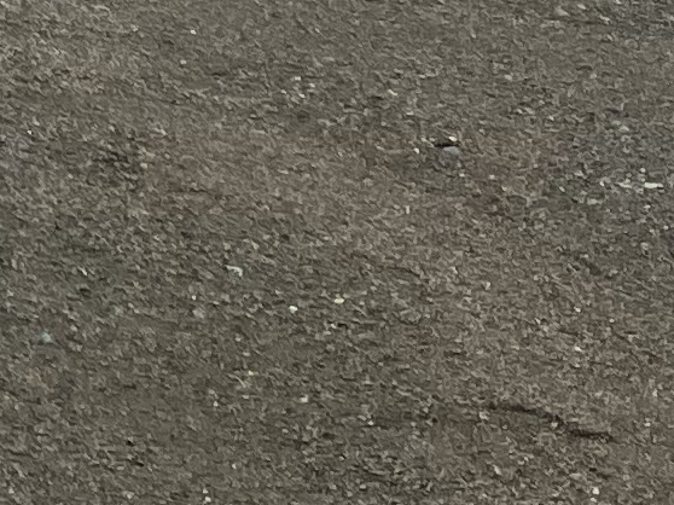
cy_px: -1130
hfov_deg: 9.1
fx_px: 3659
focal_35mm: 188
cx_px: -1133
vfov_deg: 6.9
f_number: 1.6
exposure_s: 1/121
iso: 100
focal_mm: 5.1
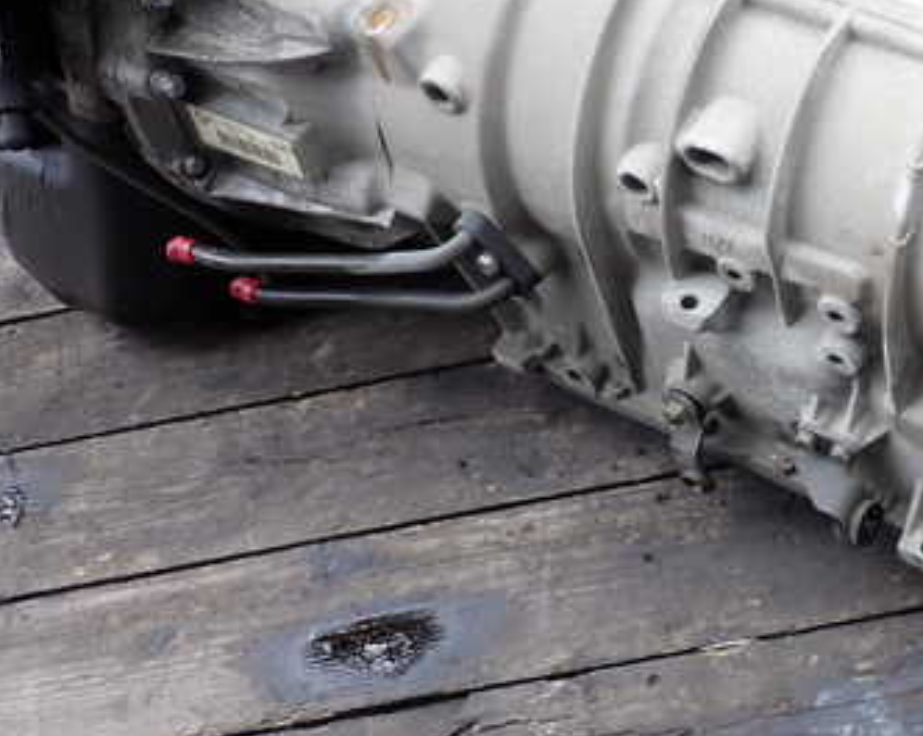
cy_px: 258
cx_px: 806
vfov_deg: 28.4
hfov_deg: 33.7
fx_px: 1447
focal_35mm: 53
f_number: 2.3
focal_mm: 5.4
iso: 100
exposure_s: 1/100
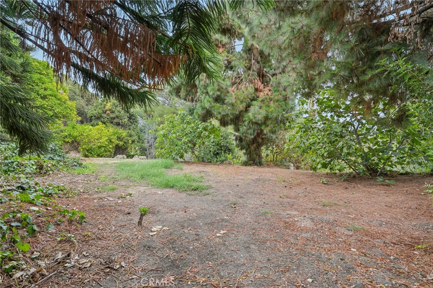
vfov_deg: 70.4
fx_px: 204
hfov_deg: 93.3
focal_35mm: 17
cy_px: 144
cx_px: 216
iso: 160
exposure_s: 1/30
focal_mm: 17
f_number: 8
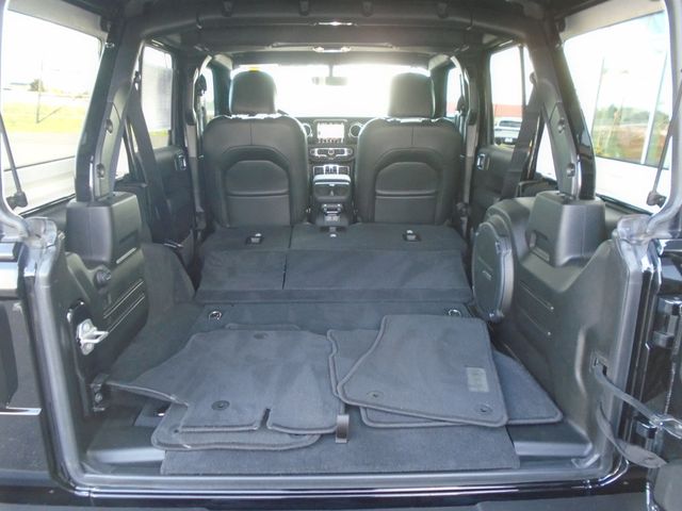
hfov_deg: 67.3
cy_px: 256
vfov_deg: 53.1
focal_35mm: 26
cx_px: 341
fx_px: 512
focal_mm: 4.6
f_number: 3.2
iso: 250
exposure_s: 1/30
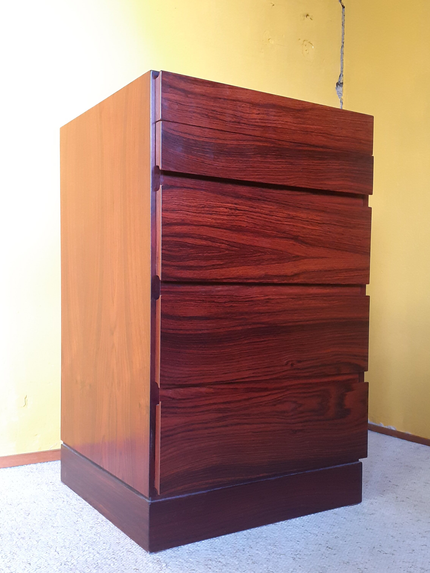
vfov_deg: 50.0
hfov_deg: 38.7
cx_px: 221
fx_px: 613
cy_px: 319
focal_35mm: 37
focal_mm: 3.6
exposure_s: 1/50
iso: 200
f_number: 1.9
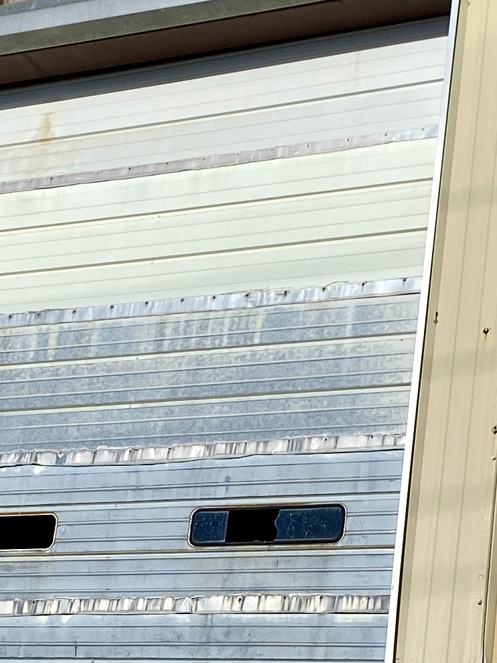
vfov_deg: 18.4
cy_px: 536
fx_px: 2029
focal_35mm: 106
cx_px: 154
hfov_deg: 13.9
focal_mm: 4.25
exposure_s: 1/7194
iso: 32
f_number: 1.8
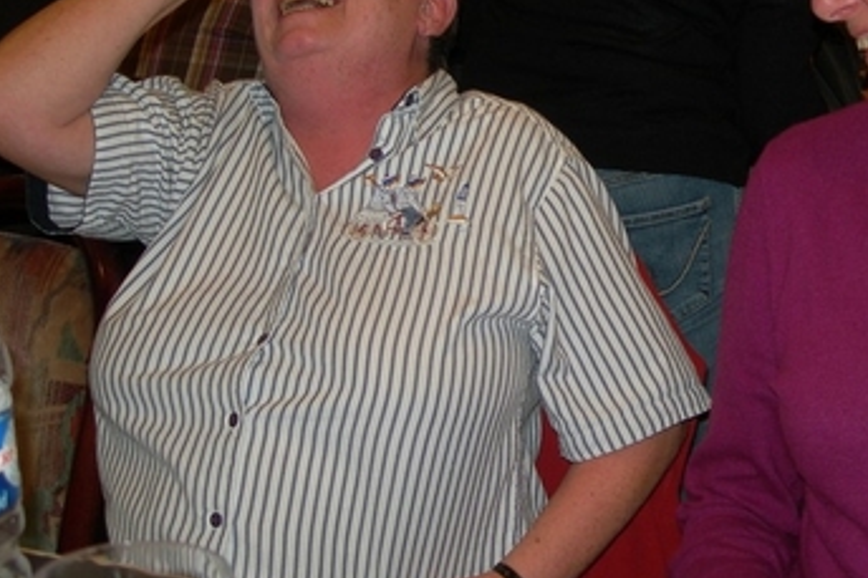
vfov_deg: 19.6
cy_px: 172
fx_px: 1663
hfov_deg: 28.7
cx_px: 681
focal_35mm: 69
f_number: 2.8
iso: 50
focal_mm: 7.8
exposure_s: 1/60.1
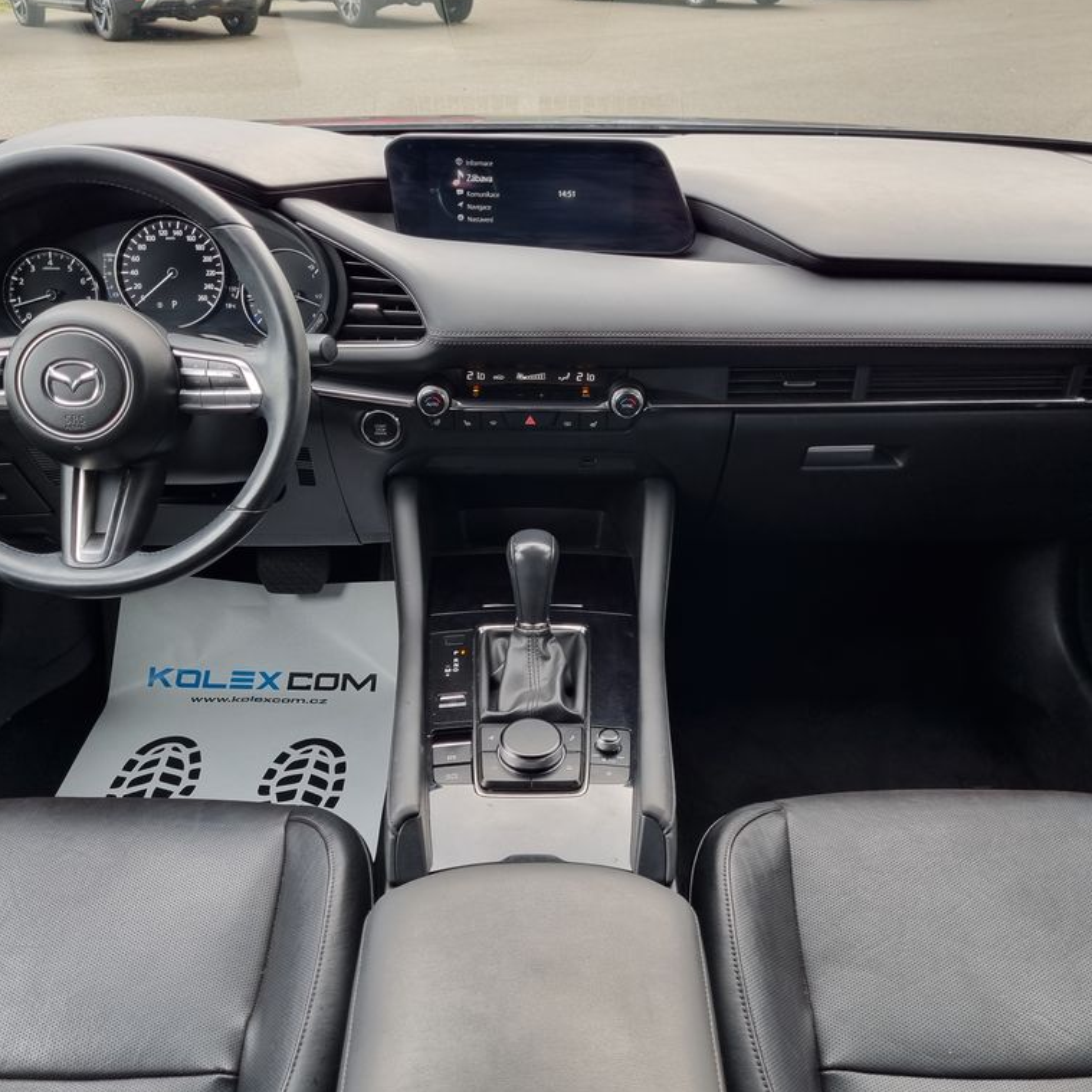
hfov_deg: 52.5
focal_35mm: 31
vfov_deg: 52.5
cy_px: 545
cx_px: 544
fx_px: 1106
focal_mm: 5.4
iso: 64
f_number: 1.8
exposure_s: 1/100
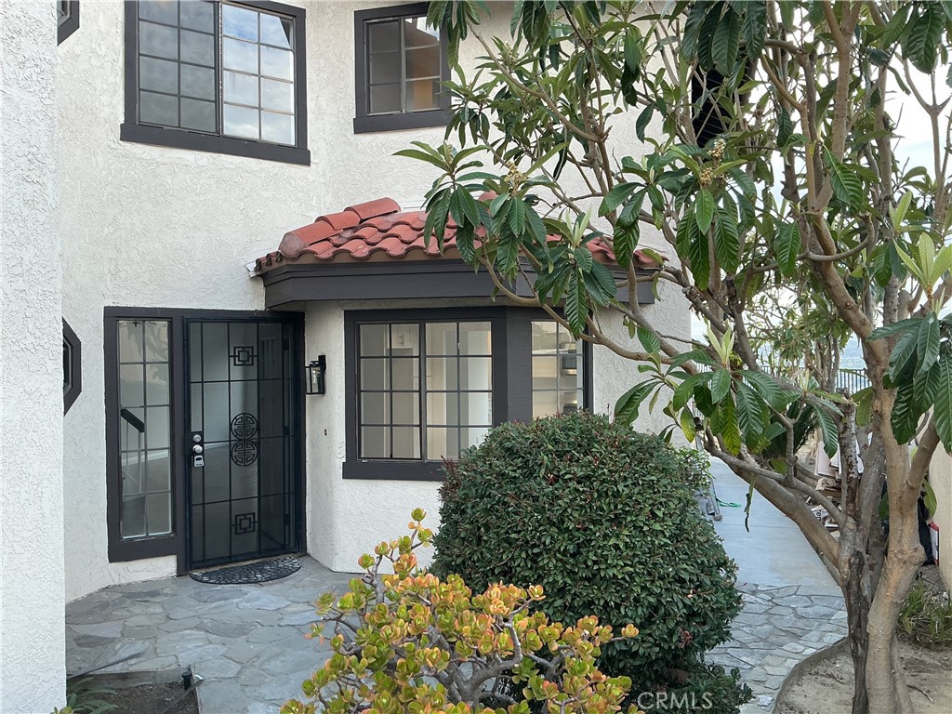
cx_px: 476
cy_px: 357
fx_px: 798
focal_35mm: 29
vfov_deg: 48.2
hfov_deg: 61.7
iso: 32
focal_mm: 3
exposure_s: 1/120
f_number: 1.8
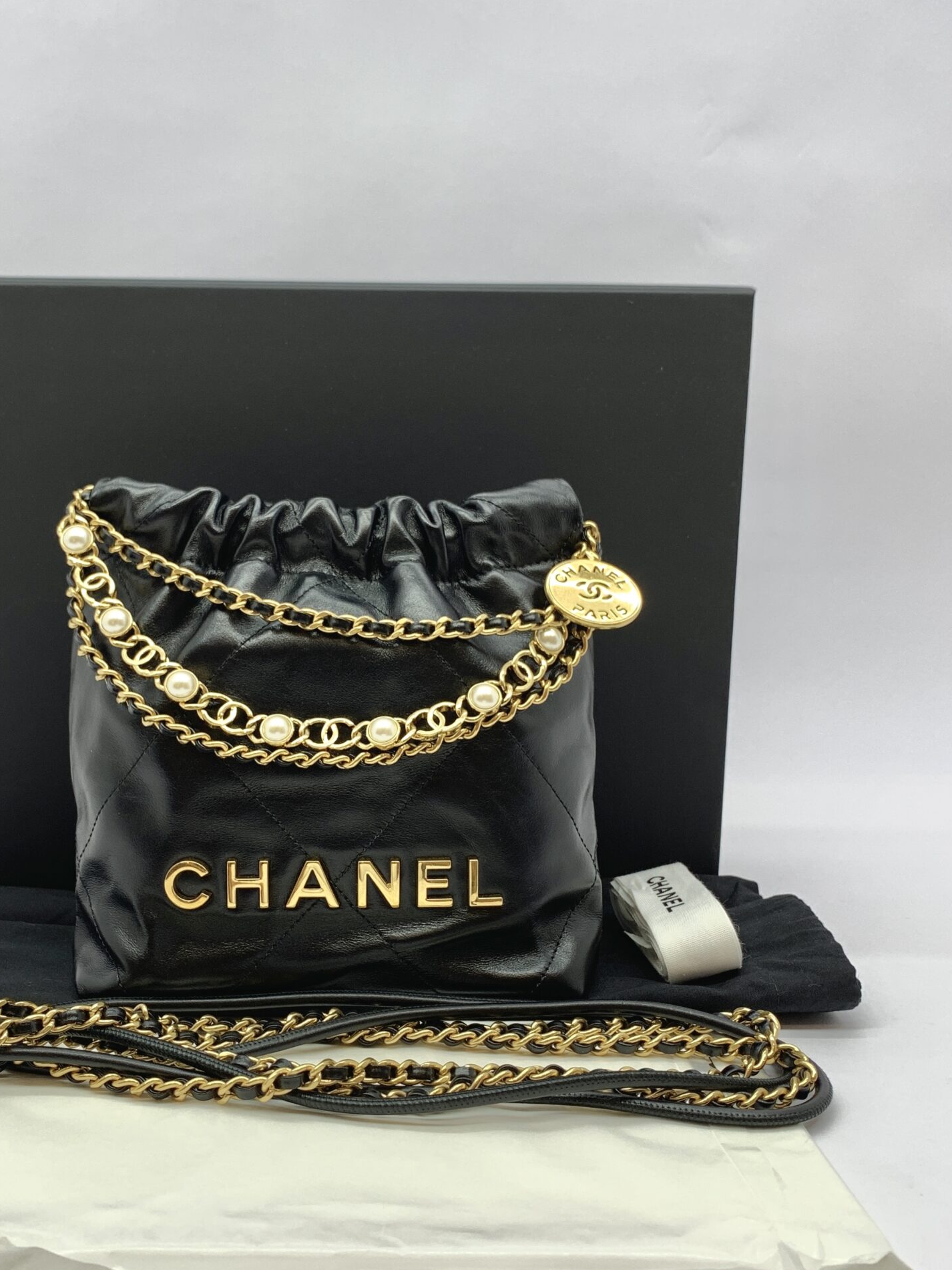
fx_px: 1284
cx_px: 356
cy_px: 702
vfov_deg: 52.5
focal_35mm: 35
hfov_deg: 40.4
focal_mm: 4.25
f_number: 1.8
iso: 32
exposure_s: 1/100
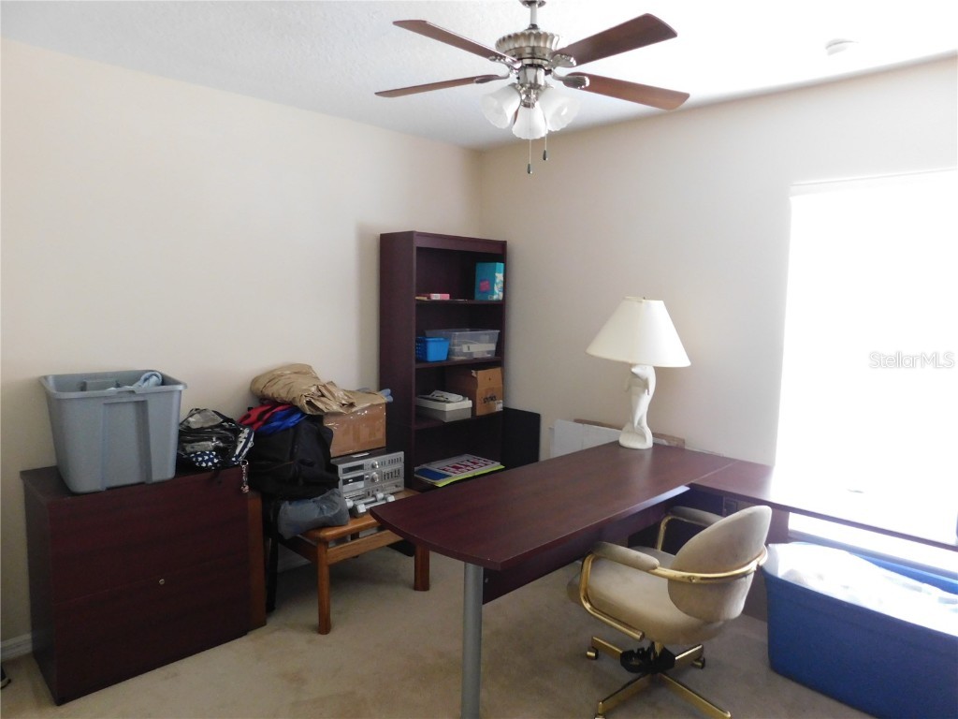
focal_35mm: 23
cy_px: 360
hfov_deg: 73.9
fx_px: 637
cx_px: 479
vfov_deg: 58.9
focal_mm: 4
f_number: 3
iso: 400
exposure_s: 1/10
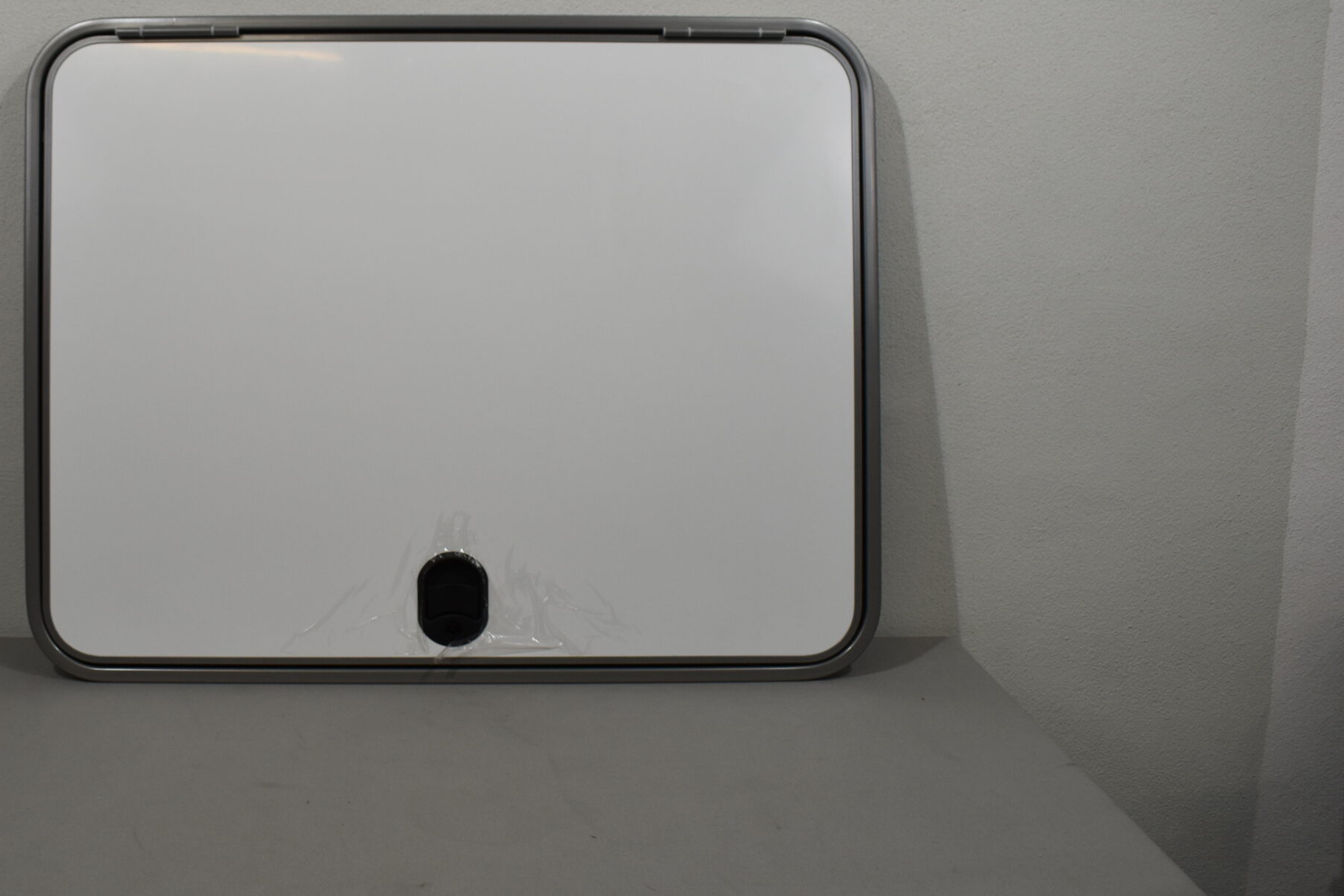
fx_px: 1419
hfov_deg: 49.8
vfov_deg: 35.0
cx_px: 452
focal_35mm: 38
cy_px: 367
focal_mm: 18
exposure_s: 1/250
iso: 400
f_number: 5.6
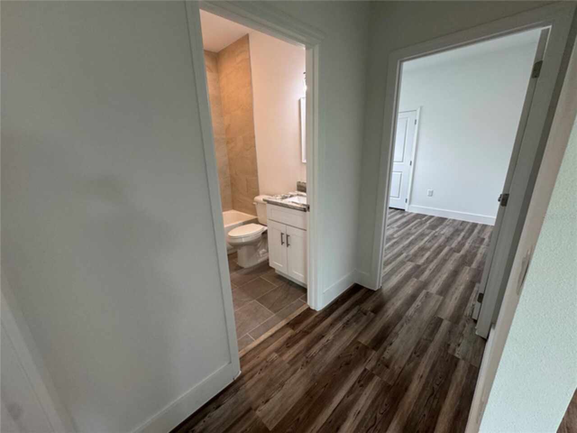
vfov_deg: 85.7
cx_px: 288
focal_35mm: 14
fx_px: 233
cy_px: 216
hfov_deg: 102.1
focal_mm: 2.22
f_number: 2.2
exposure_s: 1/120
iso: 200
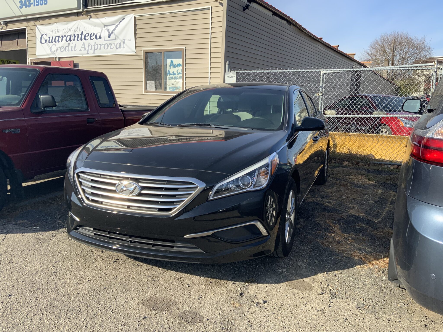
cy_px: 166
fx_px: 371
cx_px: 222
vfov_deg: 48.2
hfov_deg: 61.7
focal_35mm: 29
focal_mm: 3
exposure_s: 1/1098
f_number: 1.8
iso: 16
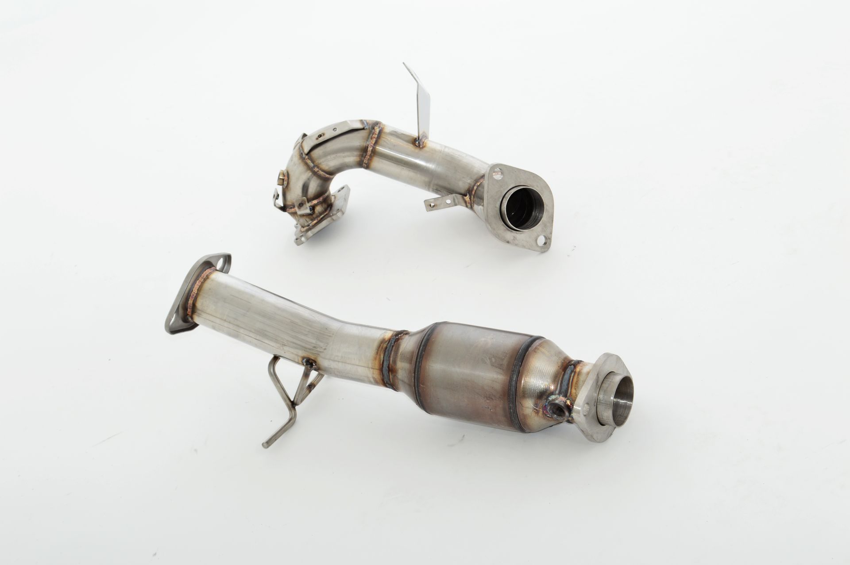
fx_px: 1699
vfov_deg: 18.9
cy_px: 282
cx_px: 425
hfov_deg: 28.1
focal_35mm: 72
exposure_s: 1/200
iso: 200
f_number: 10
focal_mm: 48
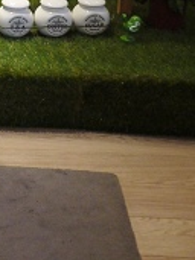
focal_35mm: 105
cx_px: -93
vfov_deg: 17.3
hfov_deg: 13.3
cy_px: -103
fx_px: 790
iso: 400
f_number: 2.5
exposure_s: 1/30
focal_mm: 14
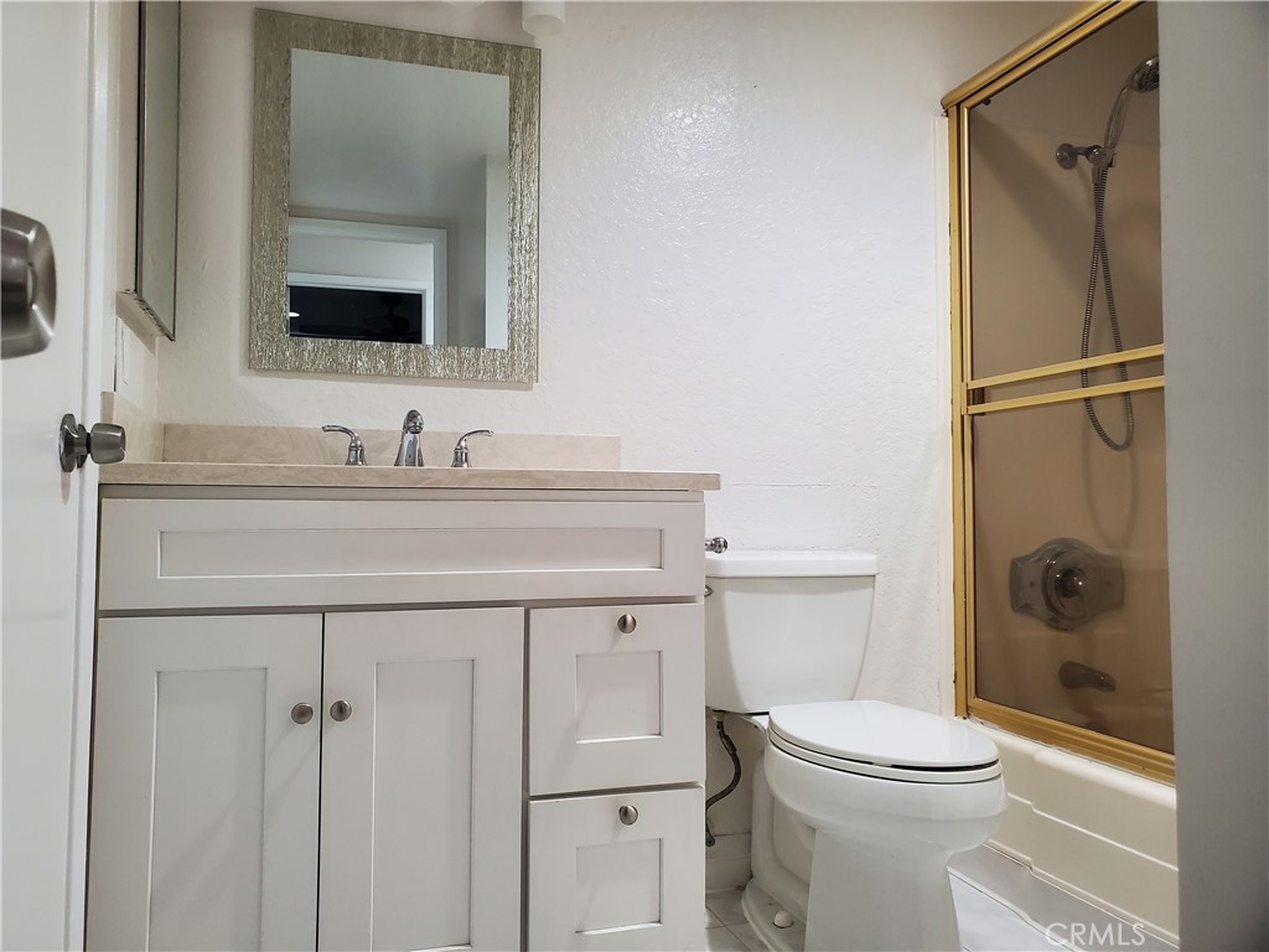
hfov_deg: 67.3
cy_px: 476
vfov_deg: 53.1
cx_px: 634
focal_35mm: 26
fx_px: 953
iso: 200
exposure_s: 1/60
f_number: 2.4
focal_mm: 4.3
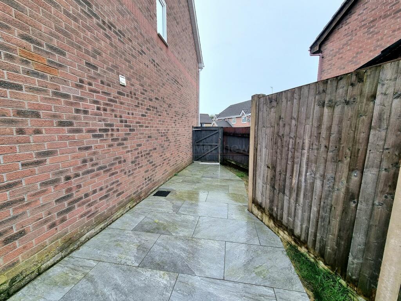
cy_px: 150
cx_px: 200
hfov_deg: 106.2
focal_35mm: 13
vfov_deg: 89.9
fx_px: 151
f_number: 2.2
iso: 50
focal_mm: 2.2
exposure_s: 1/147
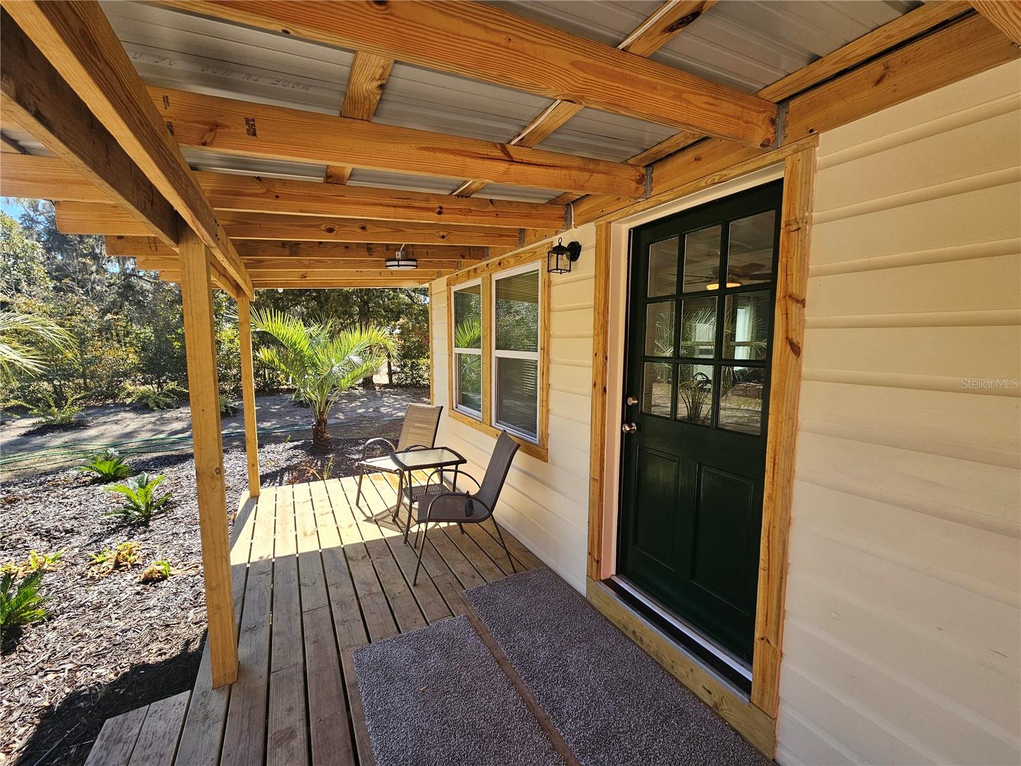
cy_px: 383
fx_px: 383
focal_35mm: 13
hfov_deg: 106.2
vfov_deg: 89.9
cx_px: 510
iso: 50
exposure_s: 1/336
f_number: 2.2
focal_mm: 2.2
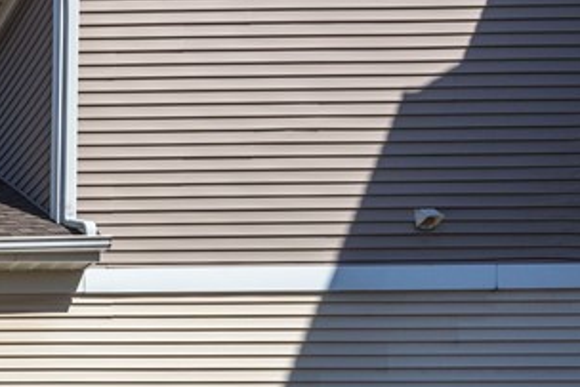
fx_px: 806
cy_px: 499
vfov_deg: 23.9
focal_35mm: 50
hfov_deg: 25.3
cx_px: -360
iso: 200
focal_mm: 14
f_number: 9
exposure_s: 1/1000
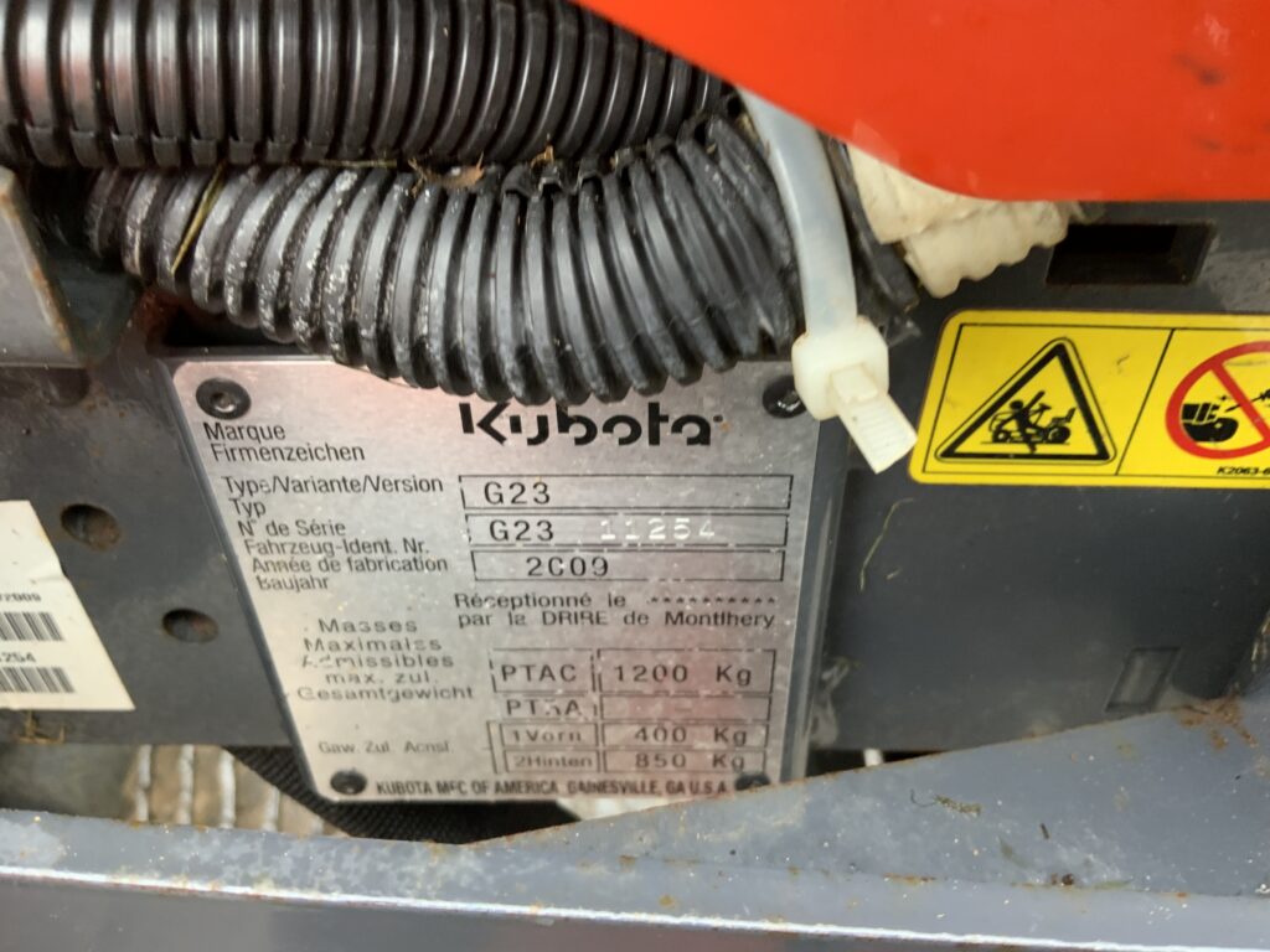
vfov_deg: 48.2
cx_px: 635
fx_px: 1064
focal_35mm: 29
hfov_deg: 61.7
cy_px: 476
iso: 80
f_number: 1.8
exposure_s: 1/60
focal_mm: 3
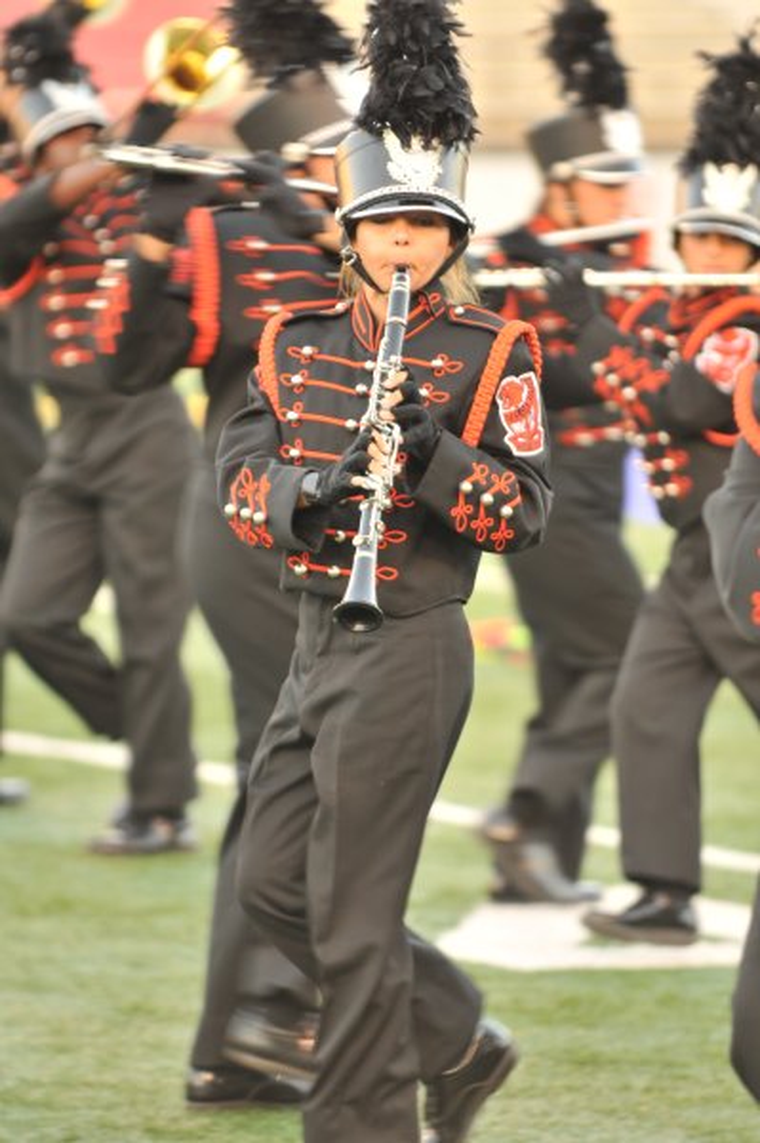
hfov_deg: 4.6
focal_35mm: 300
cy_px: 572
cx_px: 380
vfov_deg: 6.9
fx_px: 9516
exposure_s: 1/125
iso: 200
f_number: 2.8
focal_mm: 200
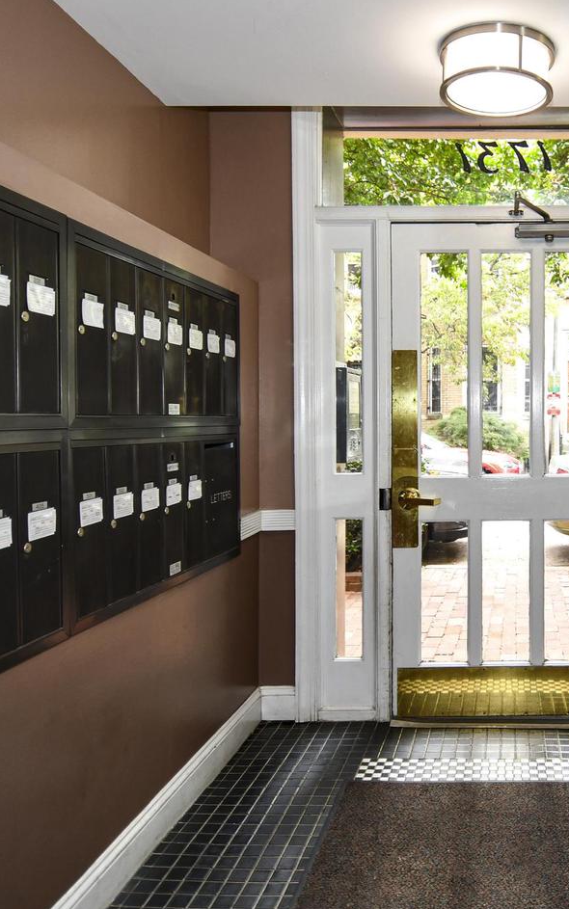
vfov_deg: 66.5
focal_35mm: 28
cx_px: 506
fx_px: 694
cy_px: 458
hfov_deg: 41.3
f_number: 4
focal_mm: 12
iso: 360
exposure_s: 1/60
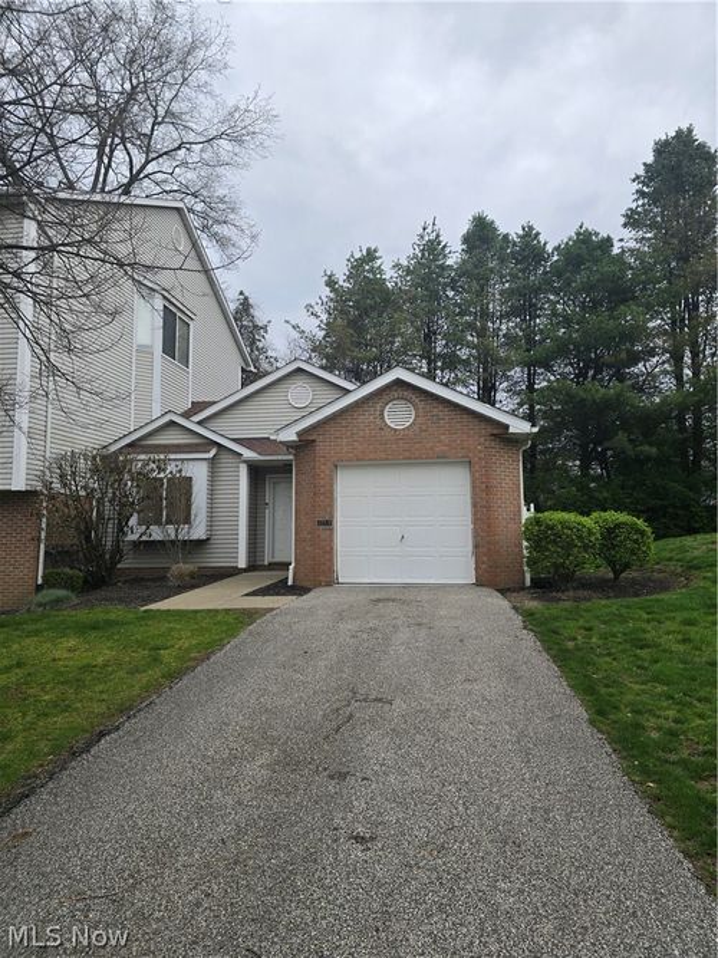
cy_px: 479
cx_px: 359
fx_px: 636
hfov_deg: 58.9
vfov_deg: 73.9
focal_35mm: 23
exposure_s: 1/180
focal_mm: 6.3
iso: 40
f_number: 1.7
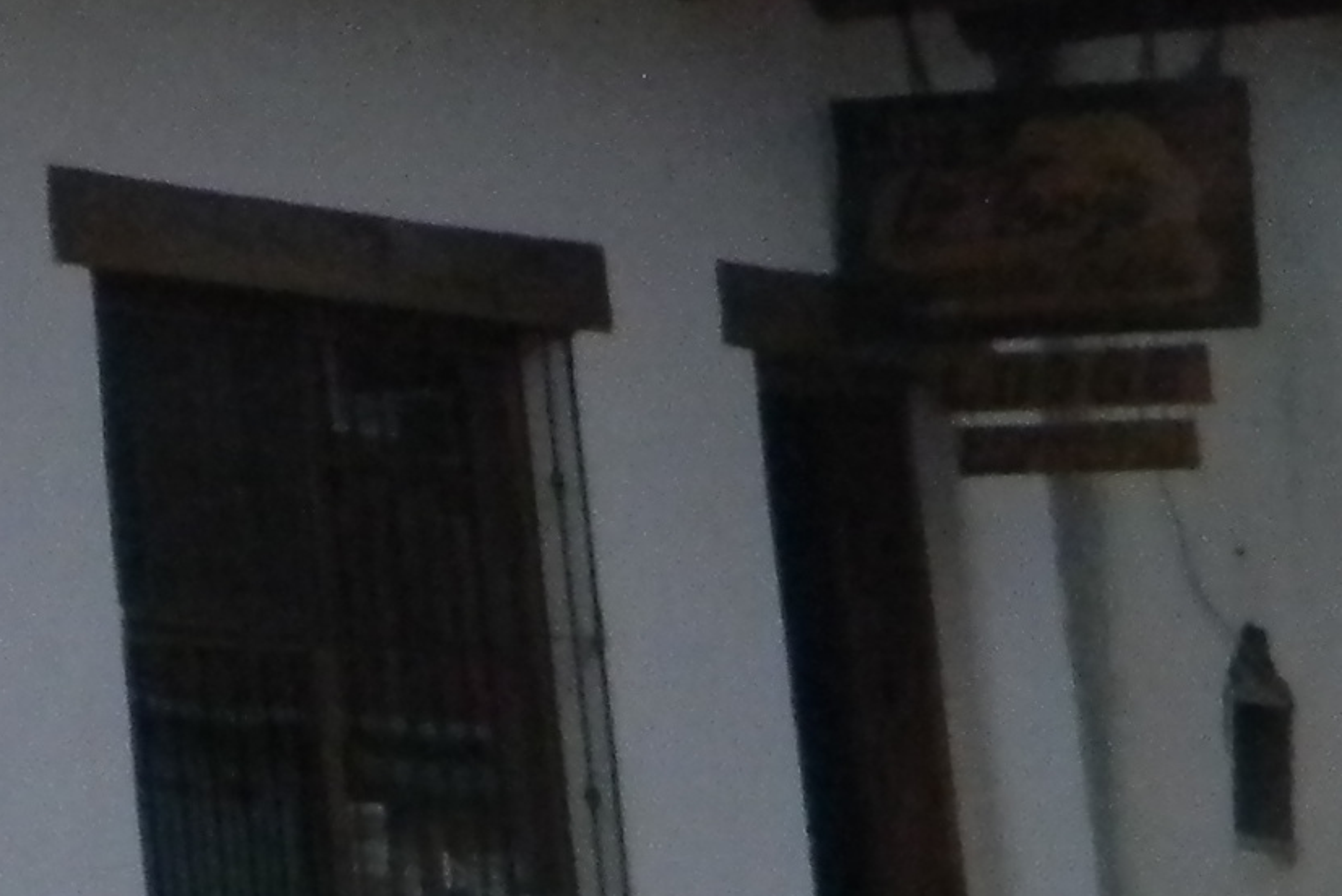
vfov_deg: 7.3
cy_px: -828
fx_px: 6749
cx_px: -1826
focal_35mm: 181
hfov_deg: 10.0
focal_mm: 6.4
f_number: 7.4
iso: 400
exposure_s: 1/1000
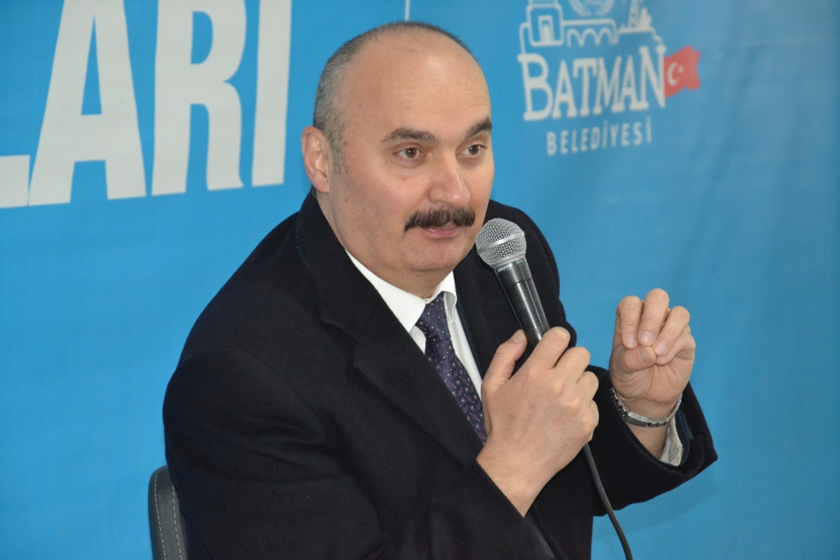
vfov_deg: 10.2
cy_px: 280
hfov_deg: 15.2
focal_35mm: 135
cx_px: 420
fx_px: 3149
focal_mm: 90
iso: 3200
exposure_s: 1/60
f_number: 5.6
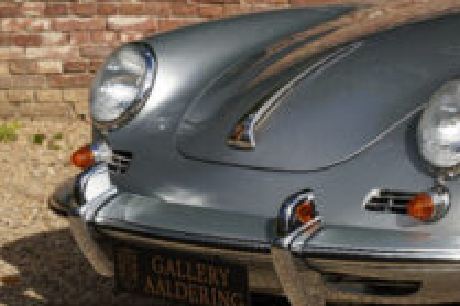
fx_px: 2306
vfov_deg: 7.6
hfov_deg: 11.2
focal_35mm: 181
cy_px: 44
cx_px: 563
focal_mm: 62.9
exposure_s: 1/320
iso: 100
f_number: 5.6
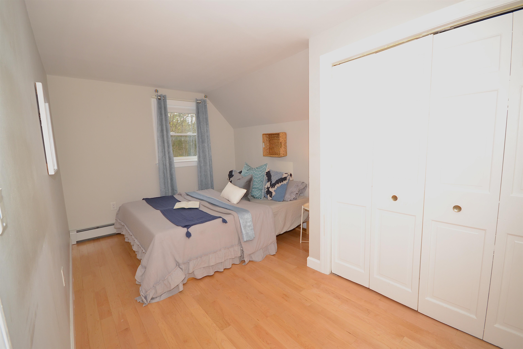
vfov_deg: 77.3
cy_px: 174
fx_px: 218
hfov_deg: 100.4
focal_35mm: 15
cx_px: 262
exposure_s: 1/60
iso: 400
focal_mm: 10
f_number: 5.6
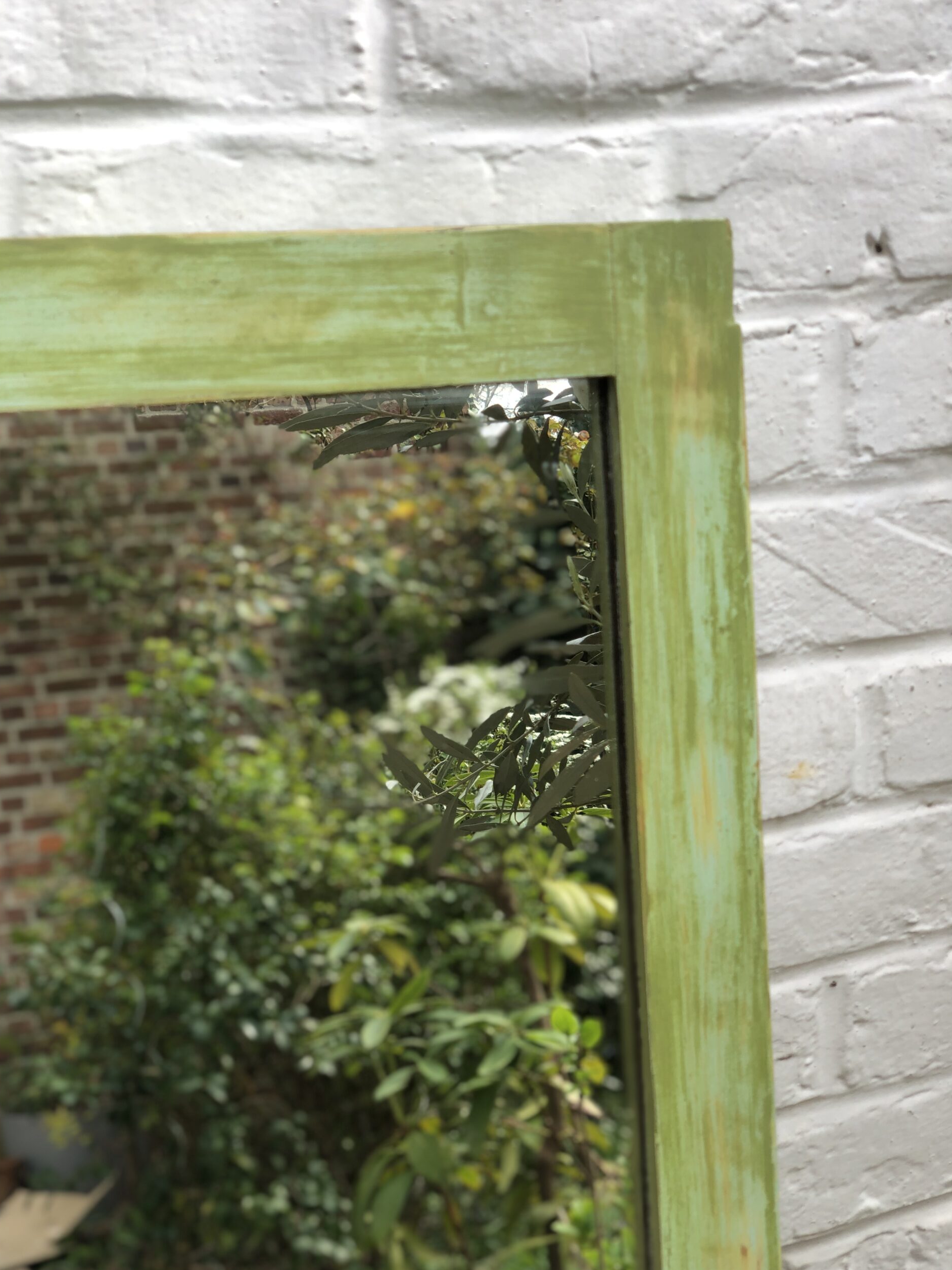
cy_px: 645
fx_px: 1943
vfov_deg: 36.2
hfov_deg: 27.5
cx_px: 470
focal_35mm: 53
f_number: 2.4
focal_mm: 6
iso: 16
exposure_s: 1/127
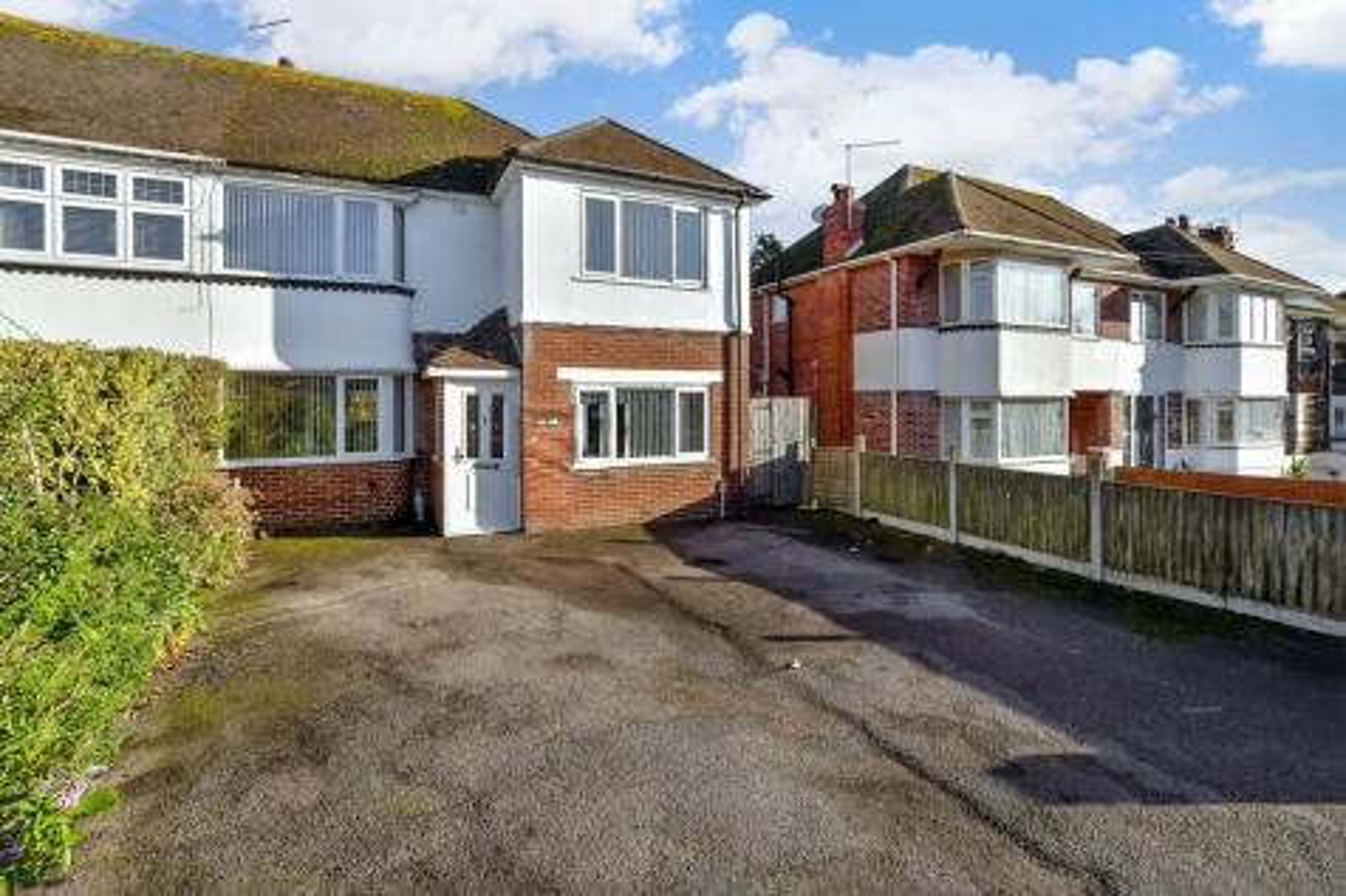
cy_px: 448
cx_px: 673
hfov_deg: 100.4
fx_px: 561
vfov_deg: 77.3
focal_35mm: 15
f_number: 8
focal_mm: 10
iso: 160
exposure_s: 1/320
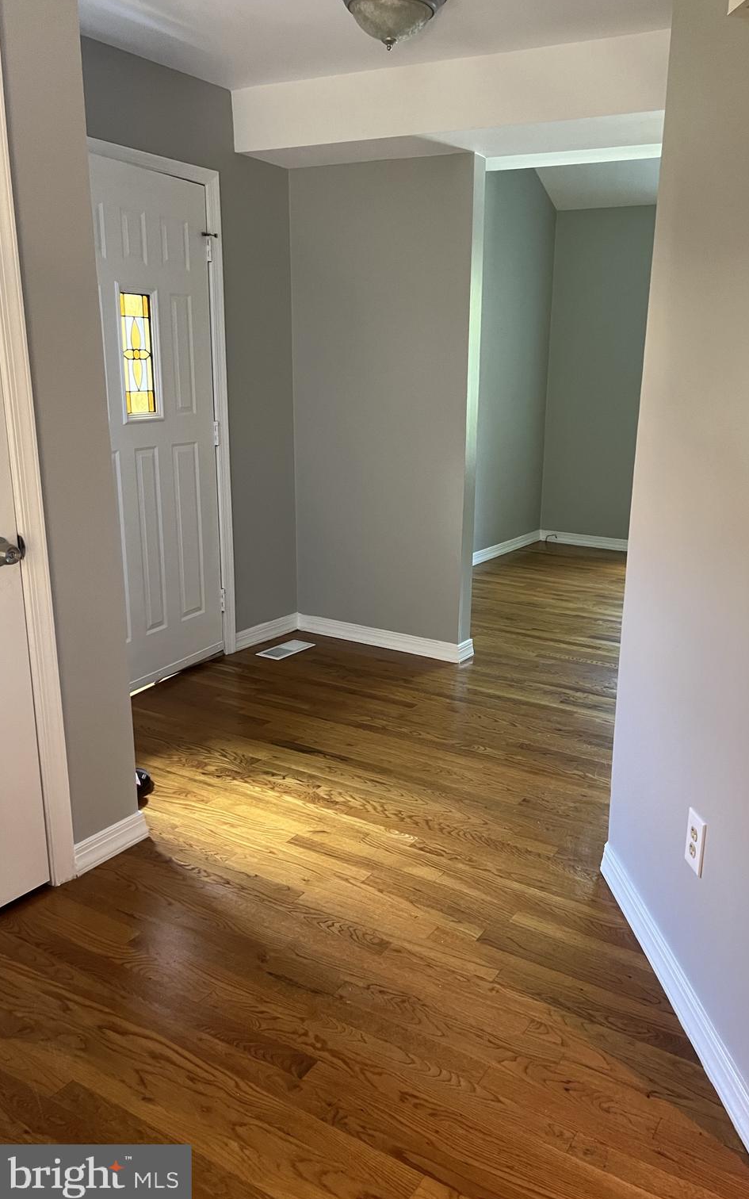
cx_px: 450
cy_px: 600
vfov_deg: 66.5
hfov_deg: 44.3
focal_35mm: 28
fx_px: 914
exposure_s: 1/60
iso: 320
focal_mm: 5.7
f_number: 1.5
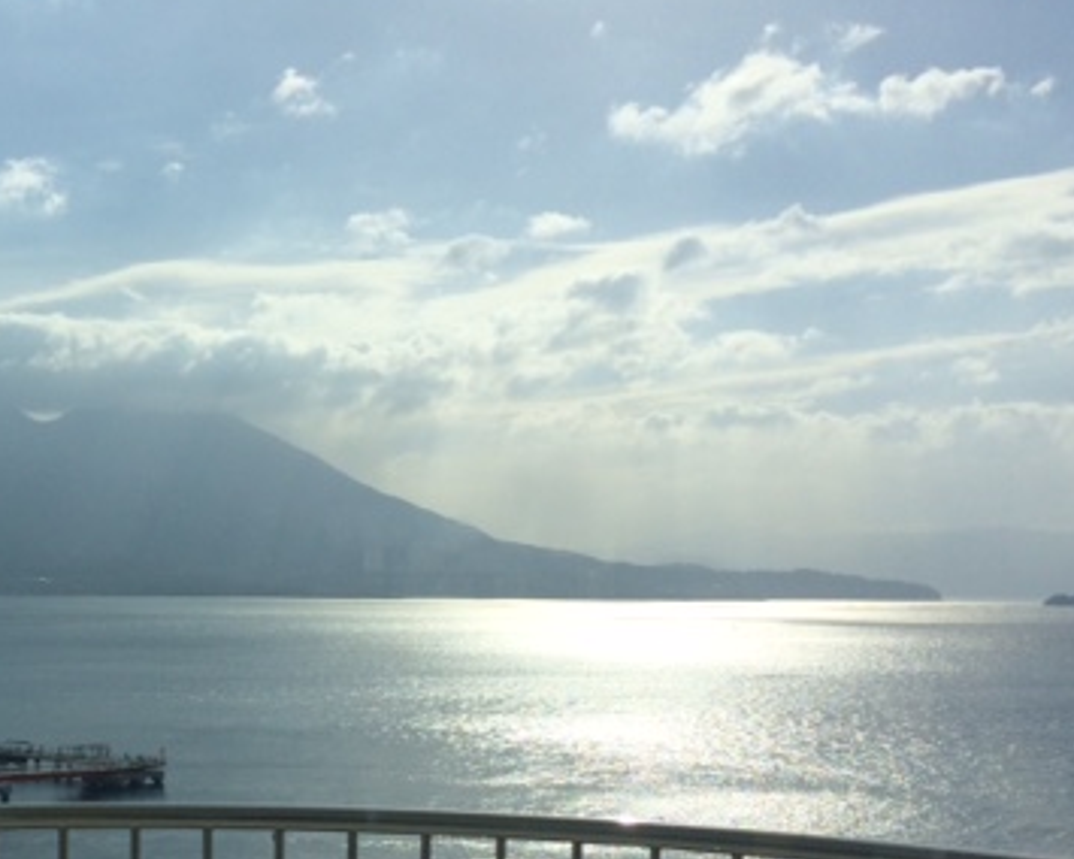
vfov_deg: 29.0
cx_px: 178
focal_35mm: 51
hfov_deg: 35.2
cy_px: 687
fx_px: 1621
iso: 32
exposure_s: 1/8264
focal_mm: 4.15
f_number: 2.2
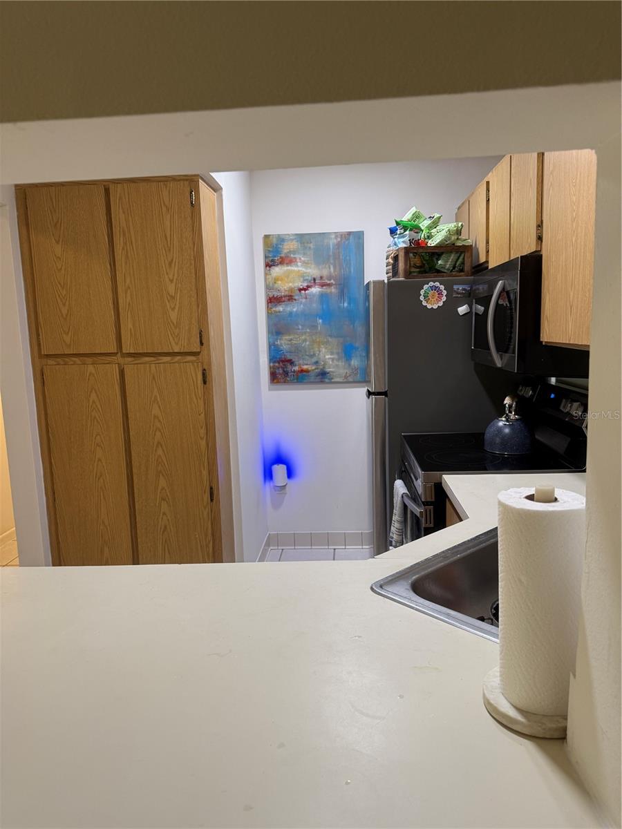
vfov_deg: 71.6
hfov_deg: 56.8
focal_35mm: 24
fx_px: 575
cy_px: 414
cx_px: 311
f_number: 1.78
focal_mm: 6.76
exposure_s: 1/60
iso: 125
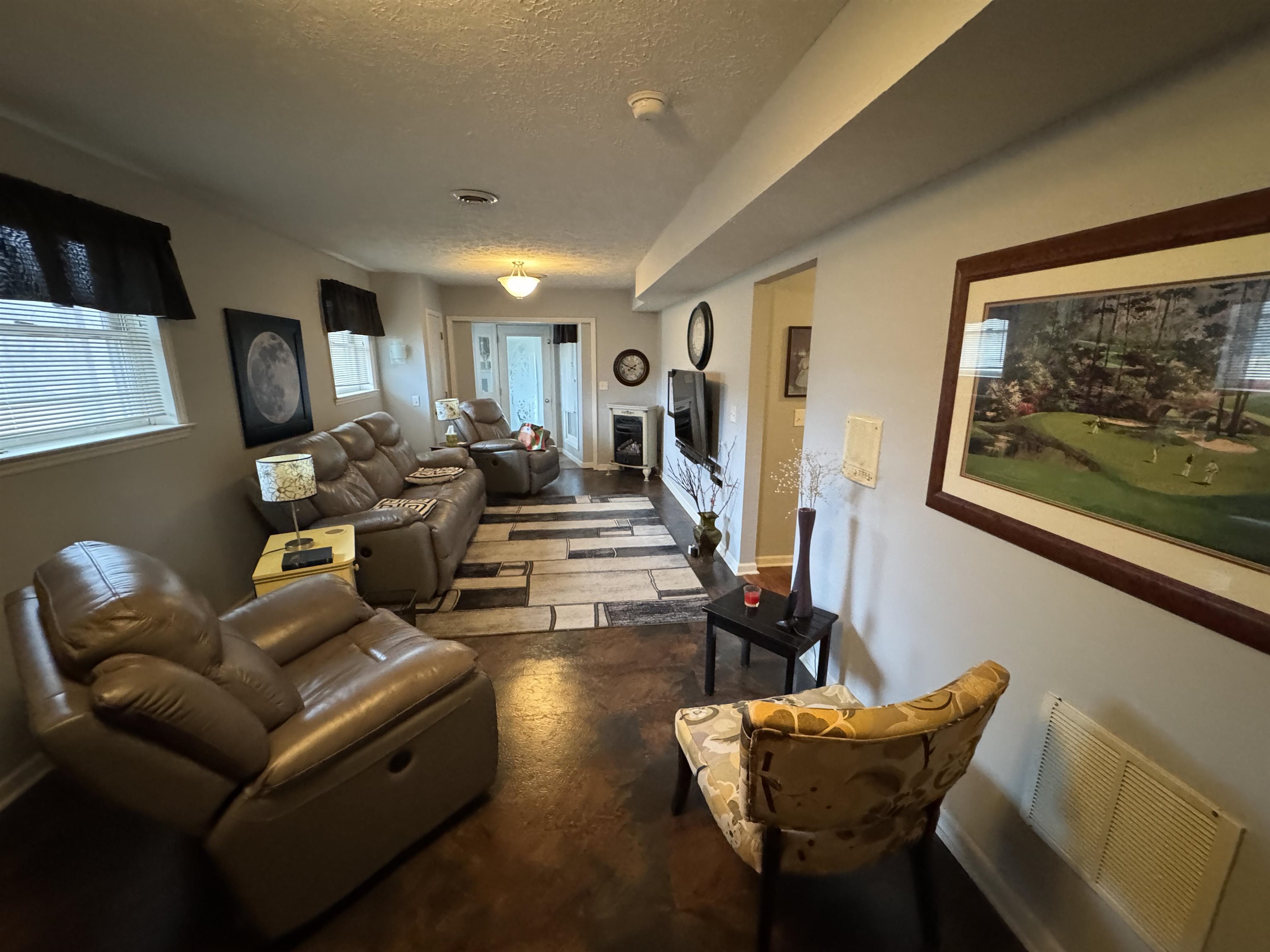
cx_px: 635
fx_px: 514
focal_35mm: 14
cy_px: 476
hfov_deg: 102.1
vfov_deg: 85.7
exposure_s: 1/60
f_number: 2.2
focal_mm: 2.22
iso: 1250
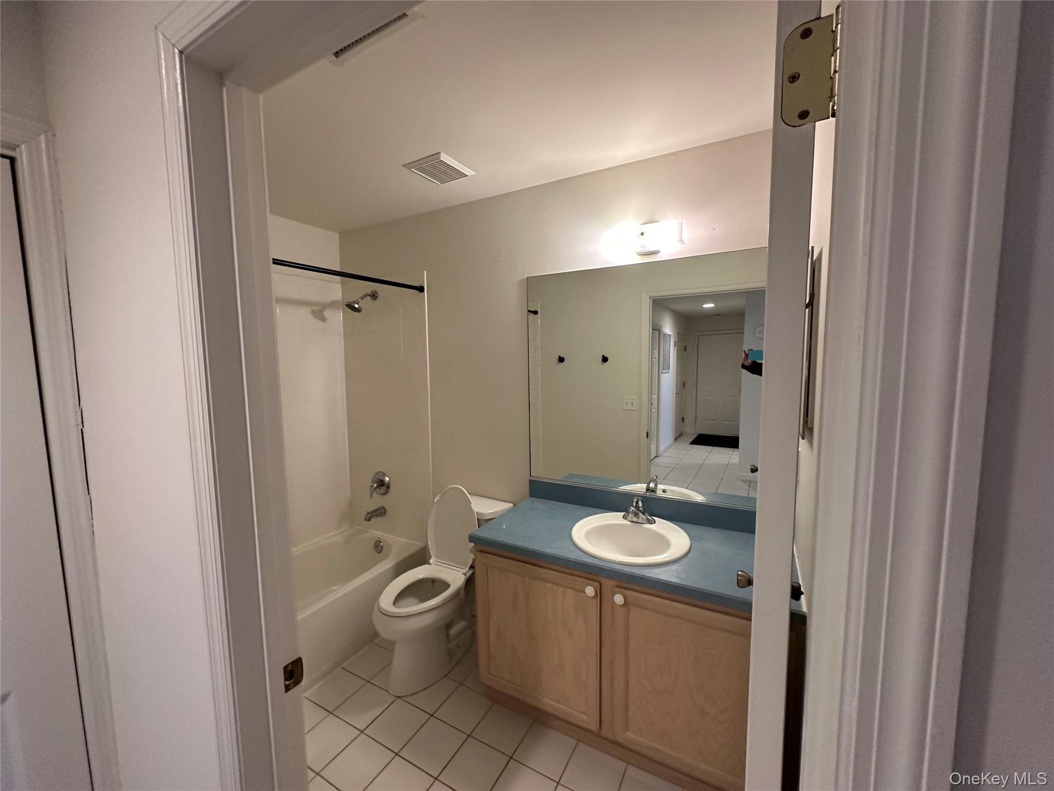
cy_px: 396
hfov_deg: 102.1
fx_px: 426
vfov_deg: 85.7
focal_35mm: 14
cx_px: 527
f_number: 2.2
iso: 320
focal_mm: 2.22
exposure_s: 1/60
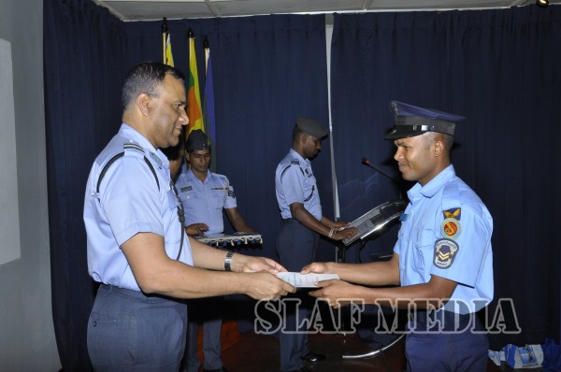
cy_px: 186
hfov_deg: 53.2
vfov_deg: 36.8
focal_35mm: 36
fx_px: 560
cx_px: 280
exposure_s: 1/80
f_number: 11
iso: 500
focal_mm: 24
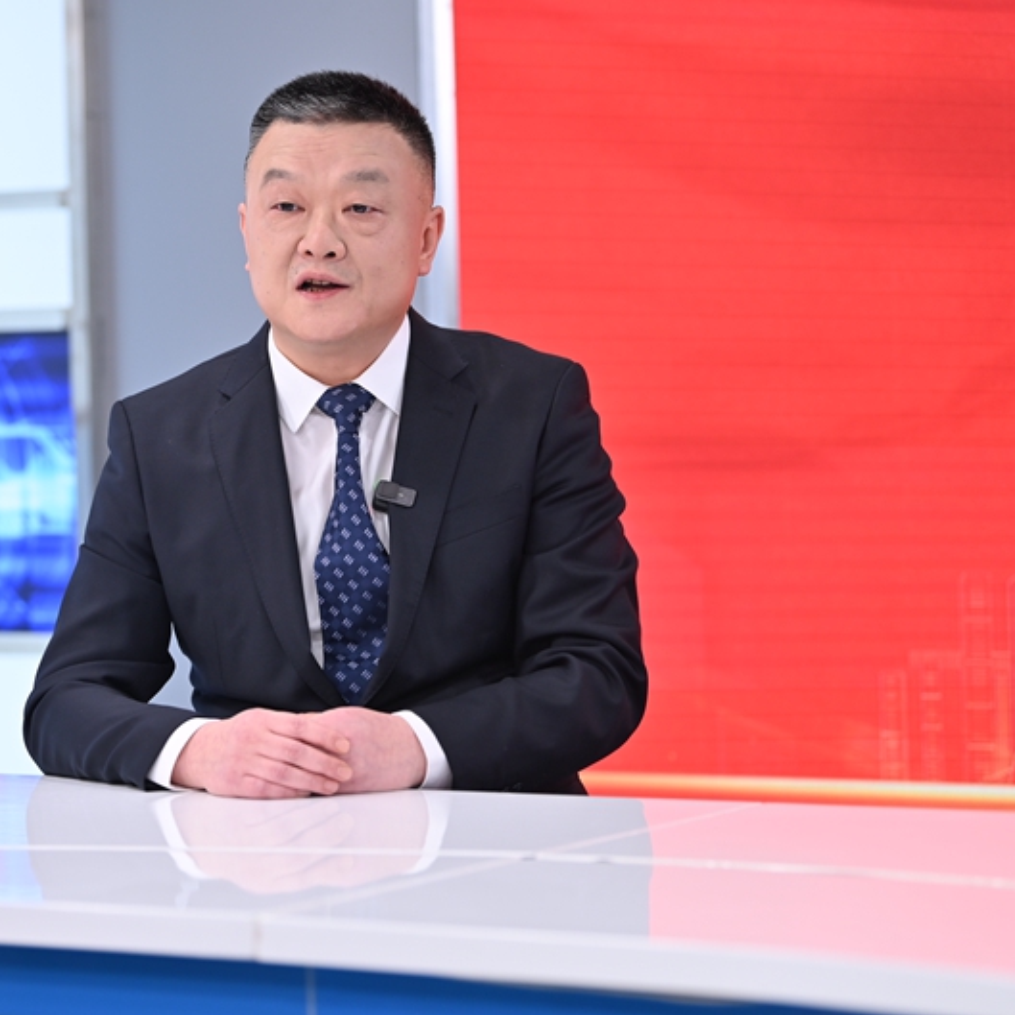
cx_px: 391
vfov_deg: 11.3
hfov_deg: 11.3
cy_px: 507
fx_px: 5109
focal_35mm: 154
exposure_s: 1/160
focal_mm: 120
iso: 400
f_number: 2.8
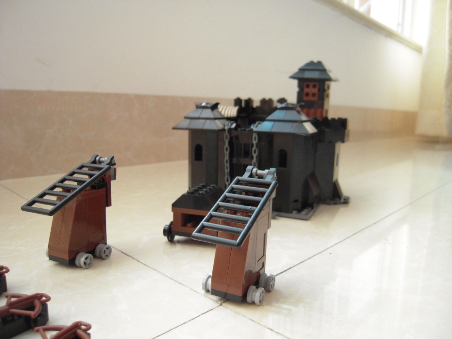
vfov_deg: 49.7
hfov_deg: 63.4
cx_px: 226
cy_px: 170
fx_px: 366
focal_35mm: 28
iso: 400
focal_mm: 5
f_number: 2.7
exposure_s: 1/200
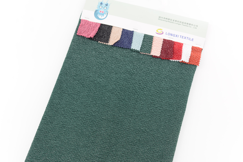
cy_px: 81
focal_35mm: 50
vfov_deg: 27.0
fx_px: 338
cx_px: 122
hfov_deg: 39.6
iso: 100
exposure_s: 1/80
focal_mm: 50
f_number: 4
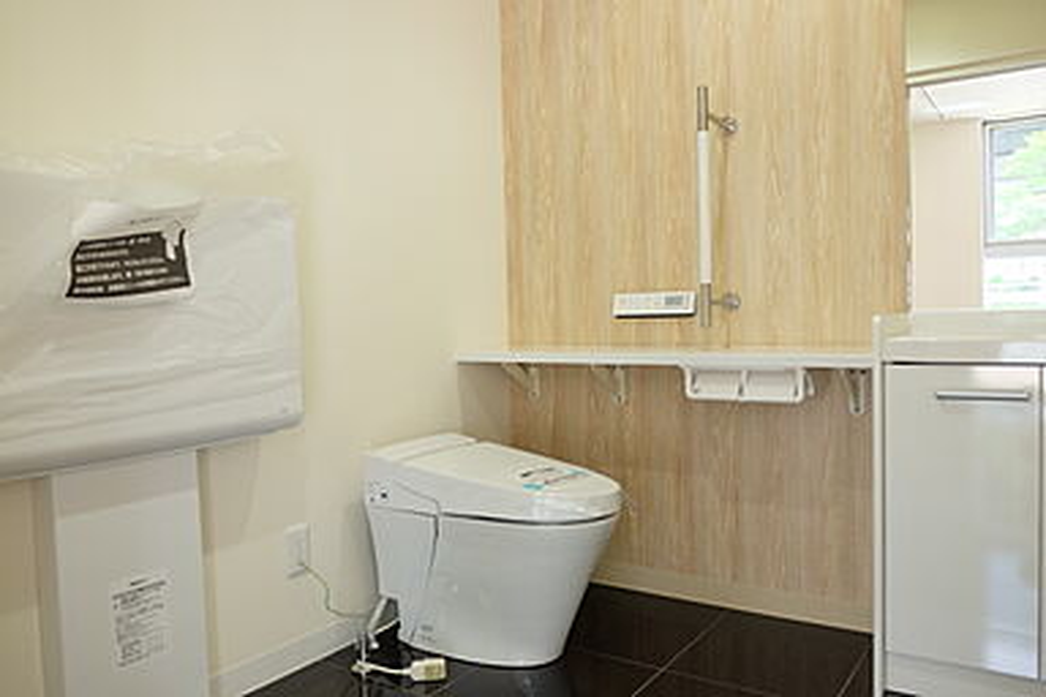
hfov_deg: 67.4
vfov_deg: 47.9
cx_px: 523
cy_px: 348
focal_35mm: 27
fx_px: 784
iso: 400
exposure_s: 1/75
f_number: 2.8
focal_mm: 18
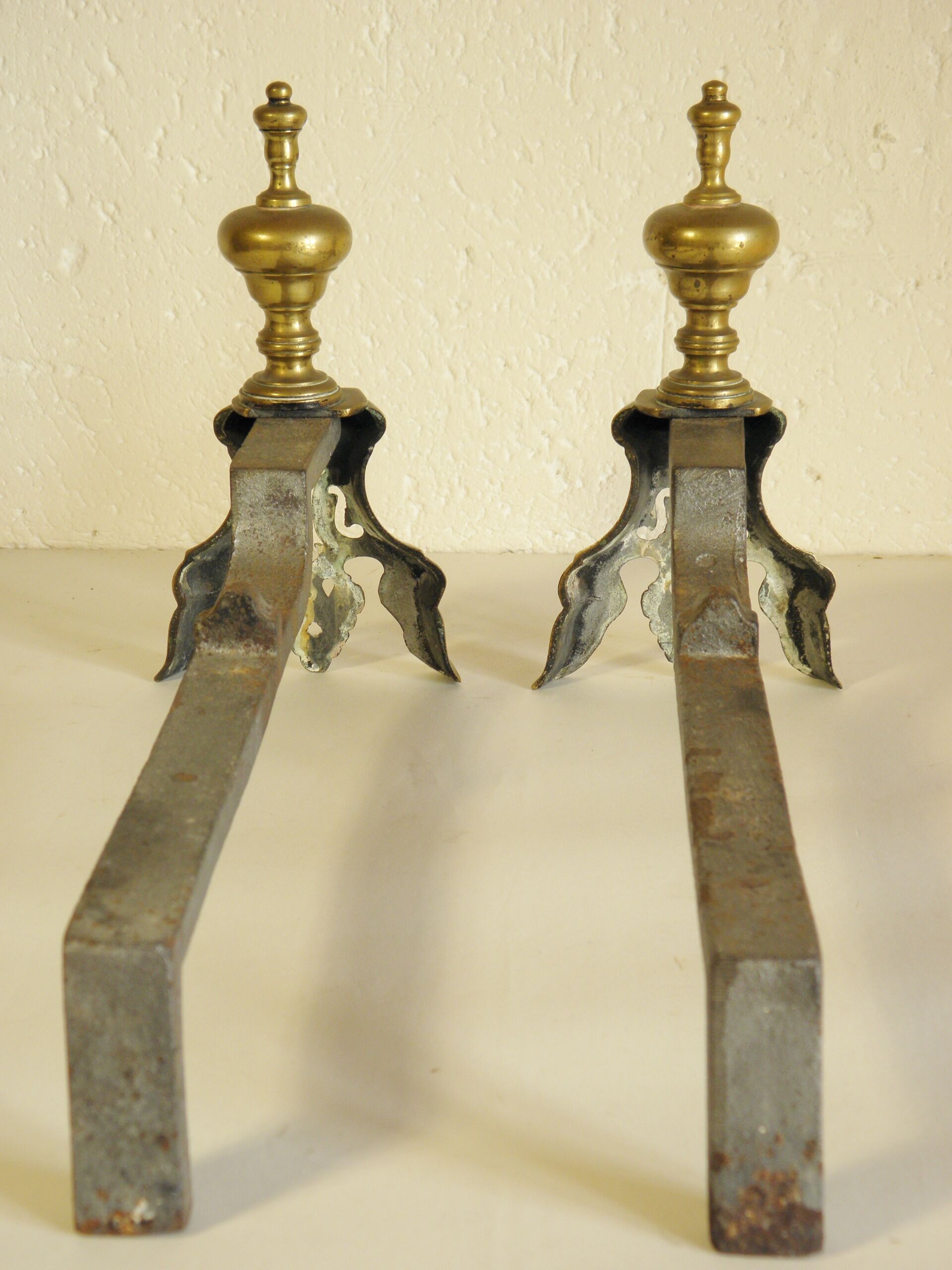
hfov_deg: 24.8
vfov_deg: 32.7
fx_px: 2163
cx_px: 476
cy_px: 635
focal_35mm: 59
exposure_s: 1/50
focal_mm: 10.6
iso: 100
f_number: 4.1
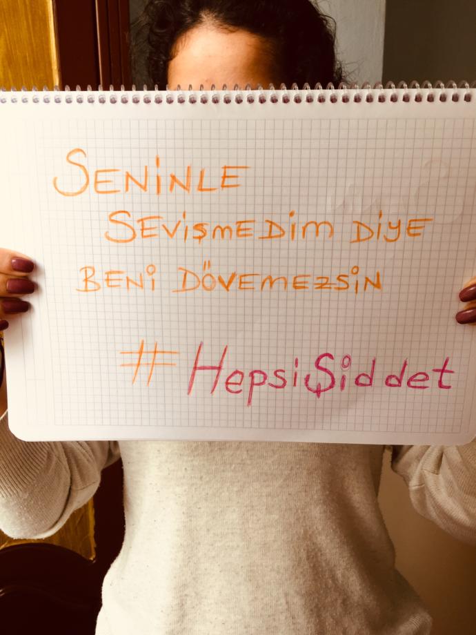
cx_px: 238
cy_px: 318
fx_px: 532
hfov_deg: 48.2
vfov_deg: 61.7
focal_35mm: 29
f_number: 2.2
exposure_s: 1/105
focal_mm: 4.15
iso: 32
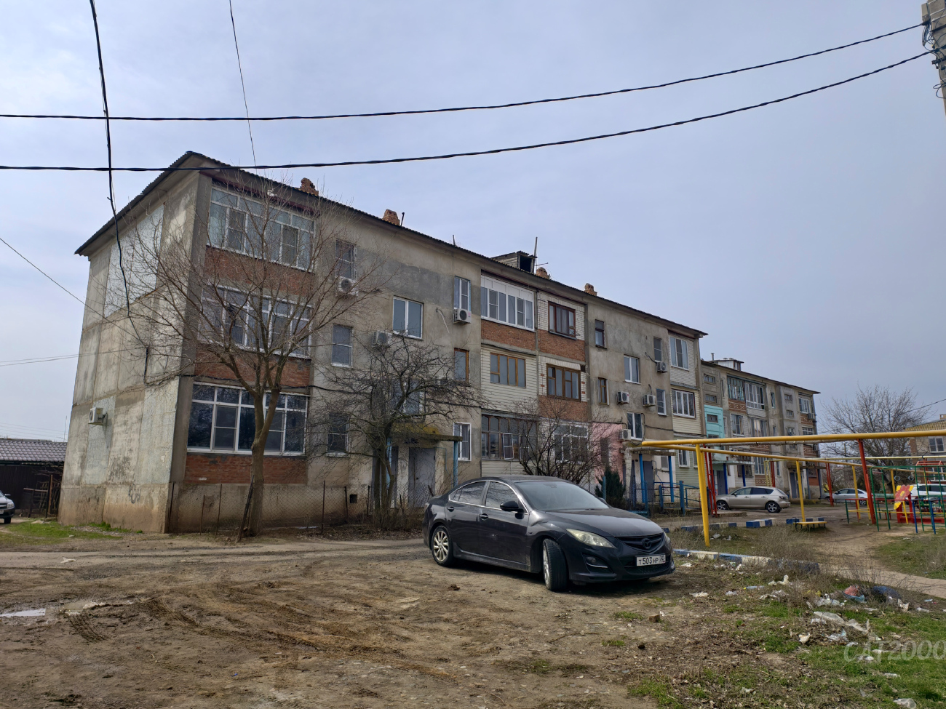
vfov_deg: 58.9
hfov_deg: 73.9
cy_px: 354
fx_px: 629
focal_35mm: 23
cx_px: 473
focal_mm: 6.54
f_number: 1.57
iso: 72
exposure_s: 1/4695
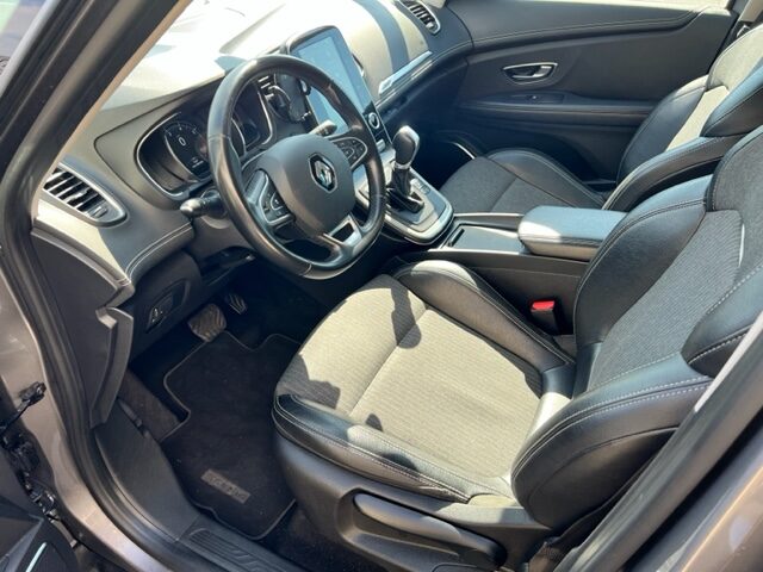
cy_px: 286
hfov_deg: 67.3
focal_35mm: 26
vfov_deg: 53.1
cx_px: 382
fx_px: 573
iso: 50
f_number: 1.5
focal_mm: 5.7
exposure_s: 1/296
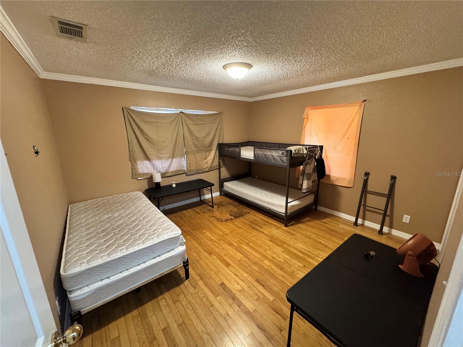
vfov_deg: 85.7
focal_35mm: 14
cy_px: 174
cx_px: 232
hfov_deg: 102.1
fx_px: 187
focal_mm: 2.22
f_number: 2.2
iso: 800
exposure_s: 1/60
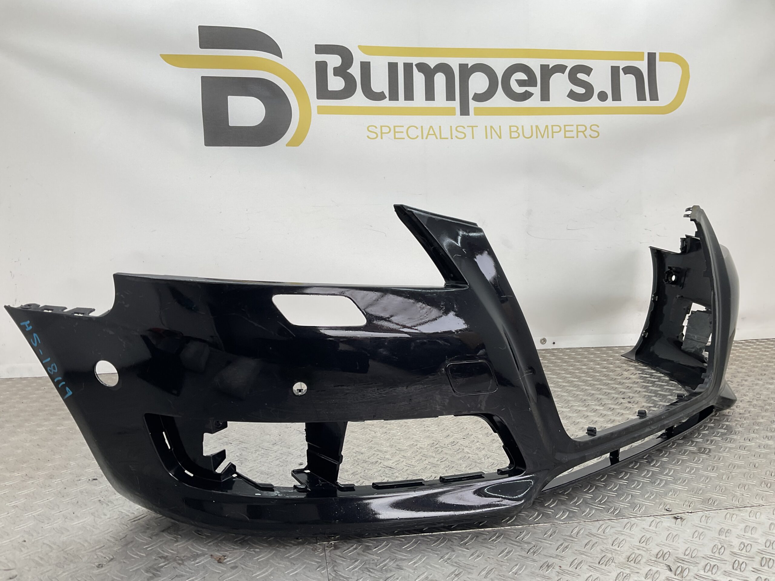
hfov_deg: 61.7
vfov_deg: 48.2
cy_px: 290
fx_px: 649
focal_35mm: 29
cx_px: 388
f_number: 1.8
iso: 20
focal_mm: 3
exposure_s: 1/120
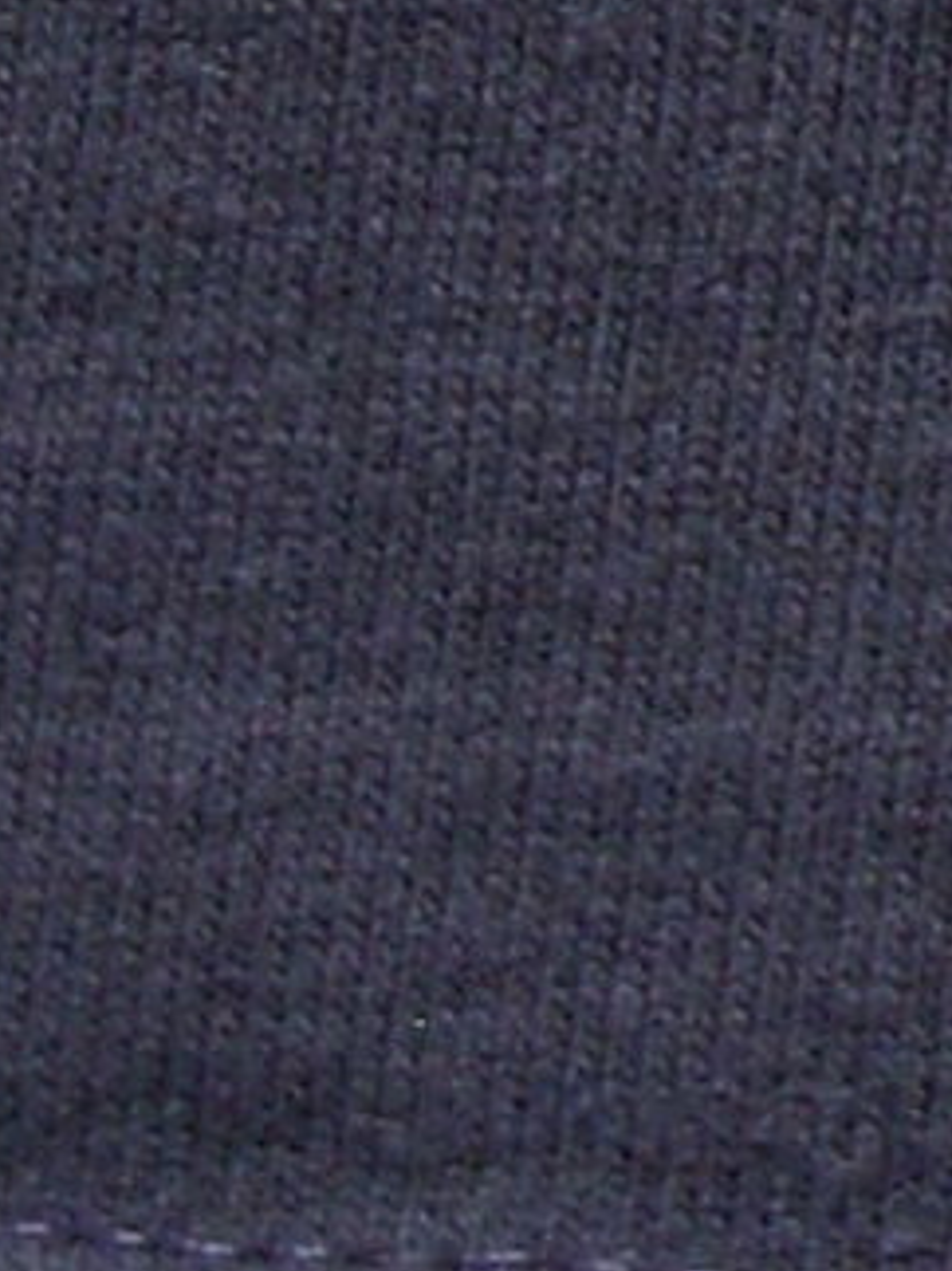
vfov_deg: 6.3
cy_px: -1531
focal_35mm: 301
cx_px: 3285
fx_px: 11045
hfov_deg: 4.6
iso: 50
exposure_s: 1/18
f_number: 2.9
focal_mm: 6.3
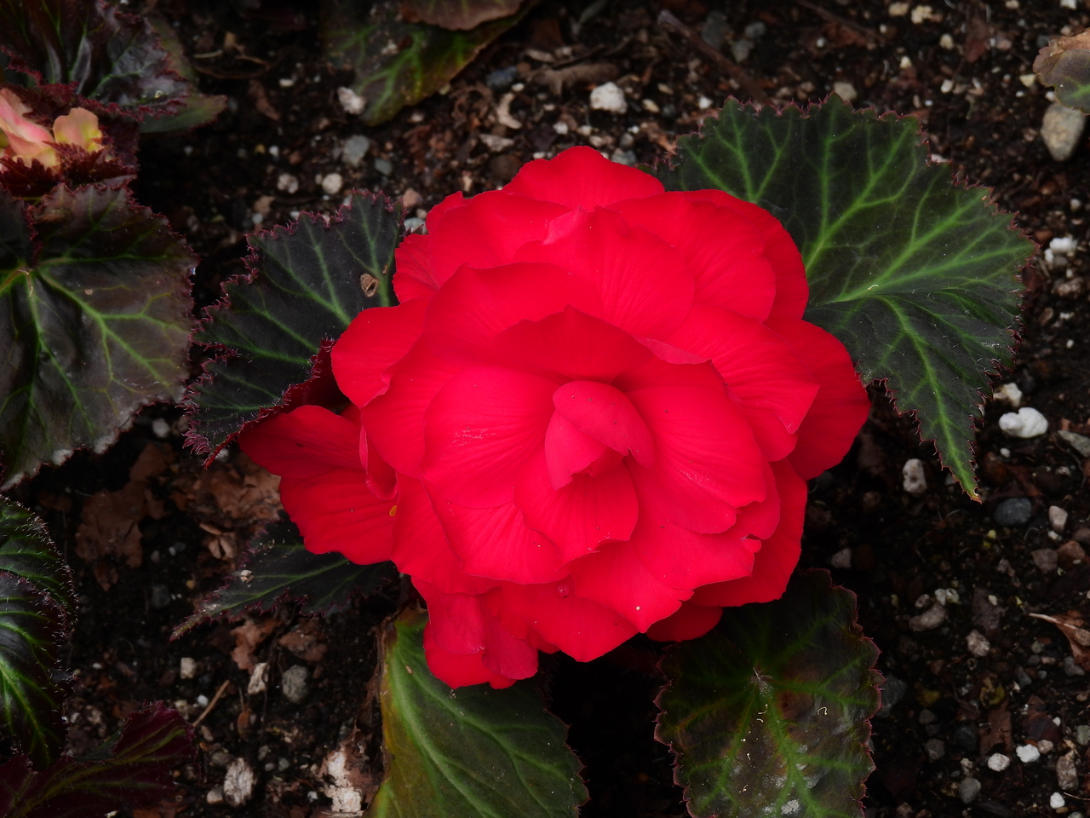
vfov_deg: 5.7
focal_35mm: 260
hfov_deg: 7.6
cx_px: 545
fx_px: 8187
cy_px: 409
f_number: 4.5
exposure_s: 1/400
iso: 100
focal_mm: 46.4
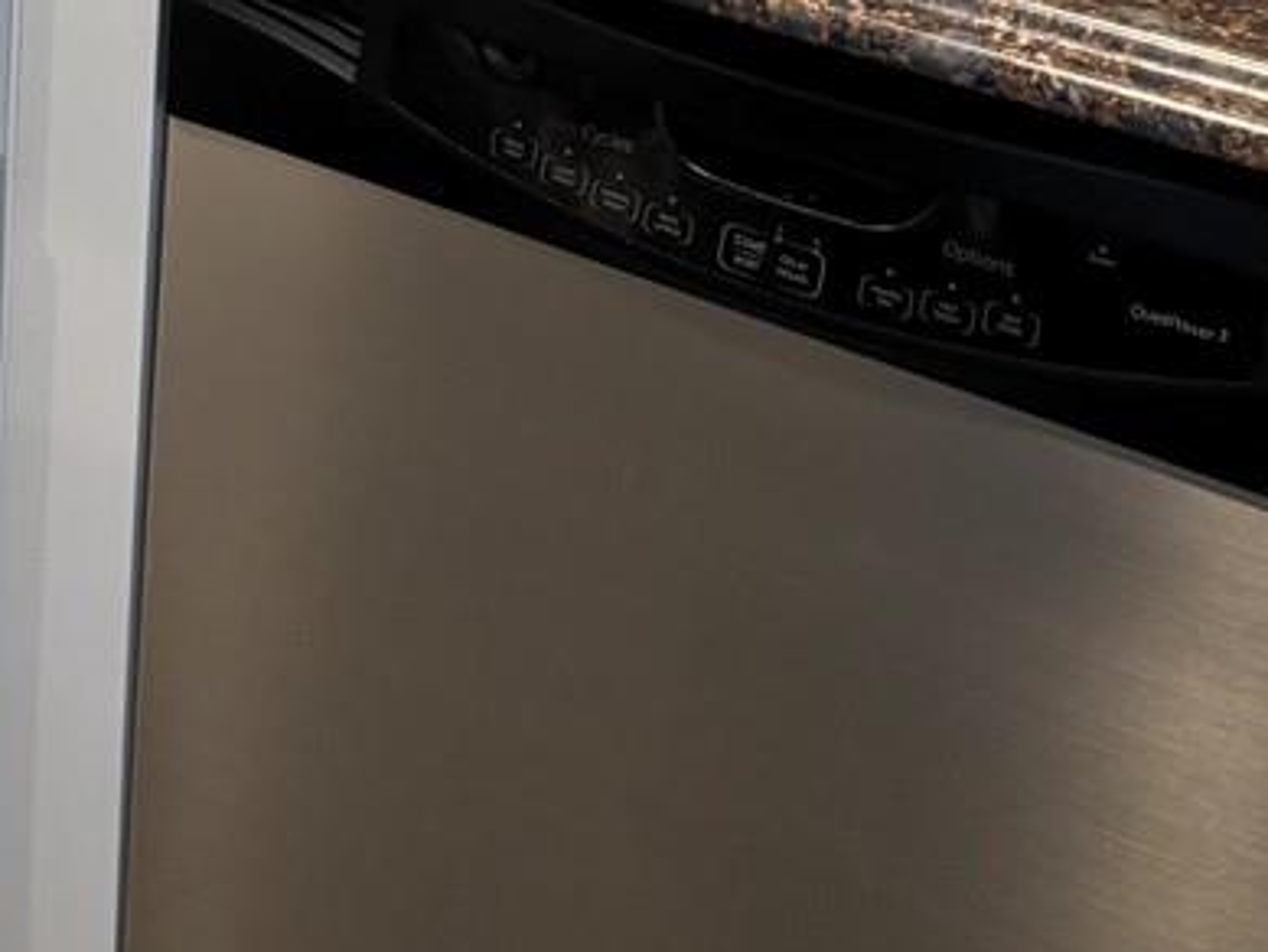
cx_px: -965
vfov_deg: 12.7
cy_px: -707
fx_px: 3921
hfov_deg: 15.8
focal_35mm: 107
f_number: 1.6
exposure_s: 1/60
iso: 100
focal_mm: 5.96
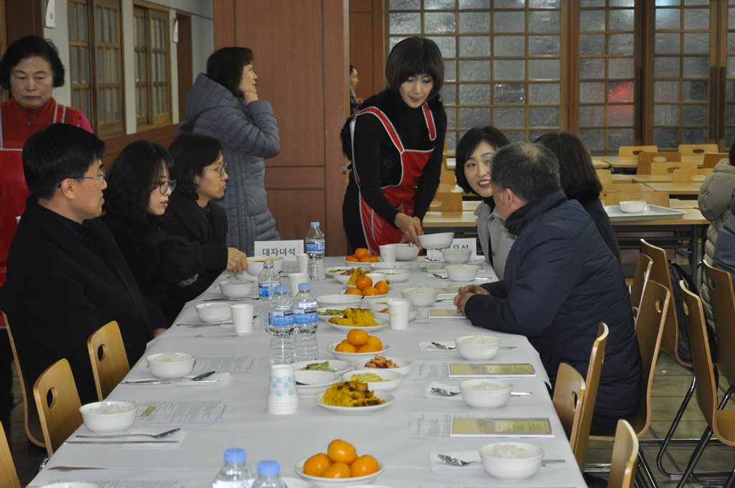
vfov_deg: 19.7
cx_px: 368
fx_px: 1407
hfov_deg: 29.3
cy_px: 244
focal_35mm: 69
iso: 800
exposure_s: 1/60
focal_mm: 46
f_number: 5.3
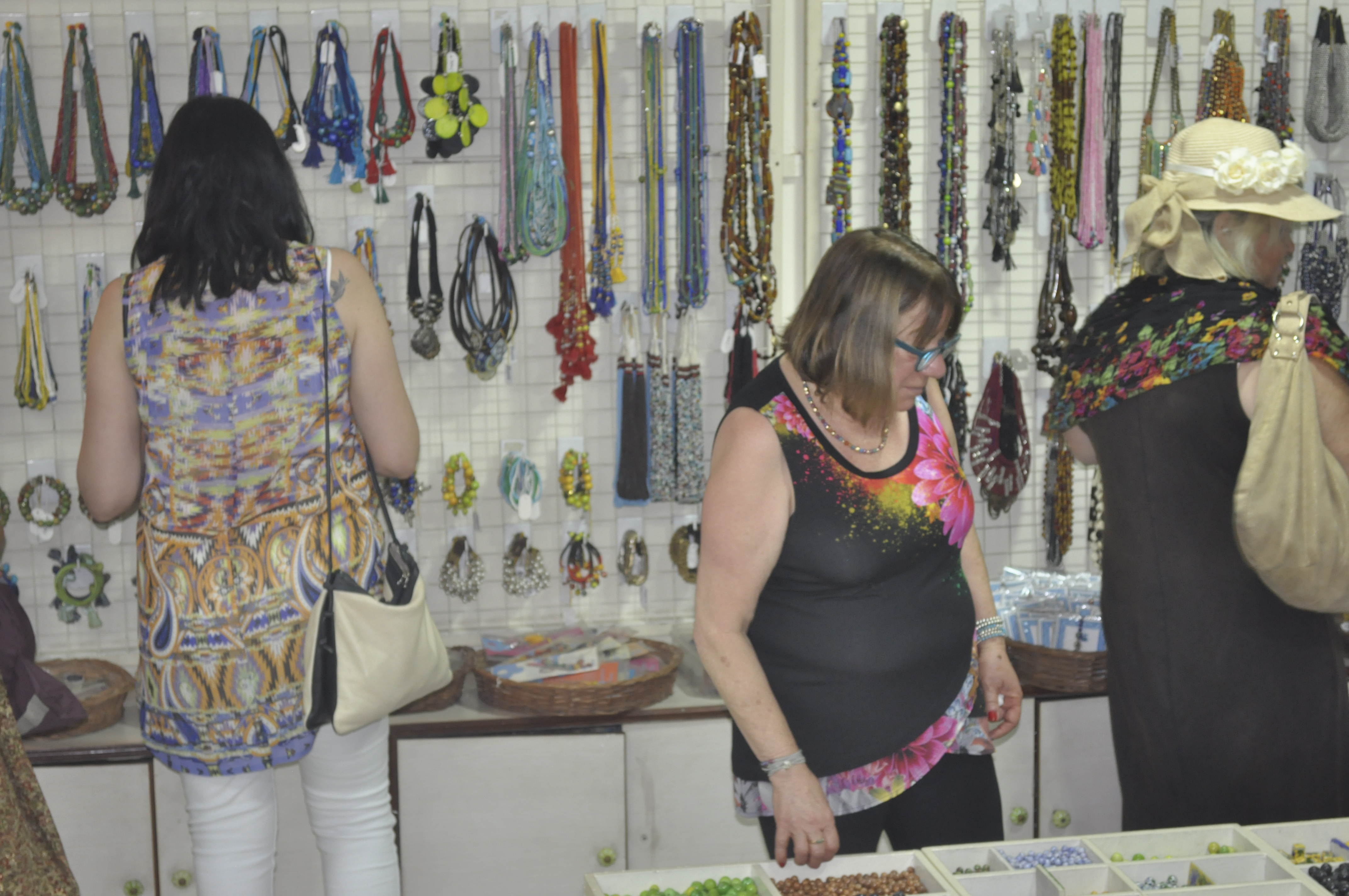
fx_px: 2695
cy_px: 448
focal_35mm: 72
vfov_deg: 18.9
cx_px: 674
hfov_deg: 28.1
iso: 800
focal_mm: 48
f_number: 5.6
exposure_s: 1/30
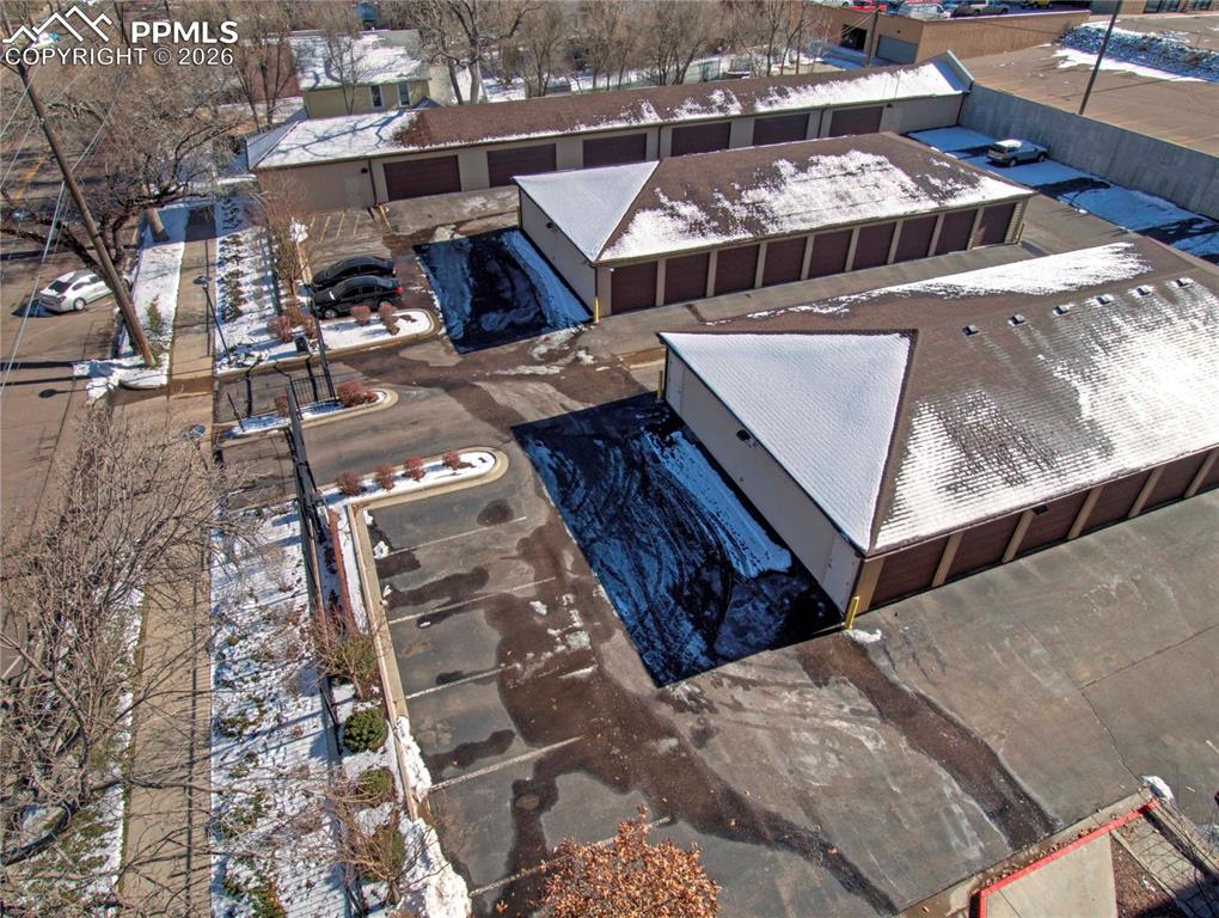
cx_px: 610
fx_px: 776
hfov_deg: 76.3
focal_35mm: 22
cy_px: 459
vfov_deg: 61.2
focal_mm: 11
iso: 100
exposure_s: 1/60
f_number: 11
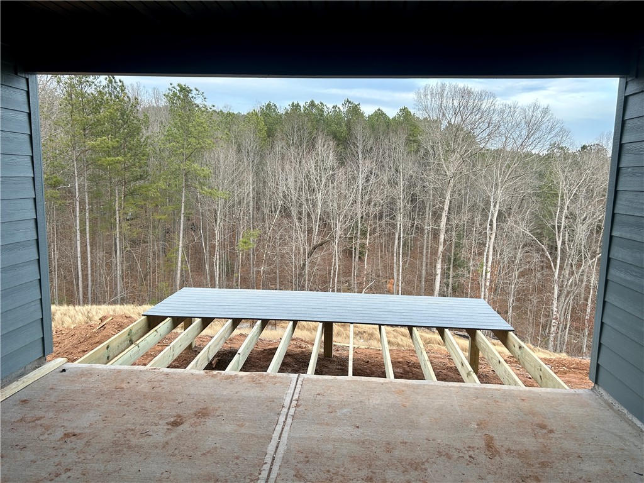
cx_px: 322
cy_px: 242
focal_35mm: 26
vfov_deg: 53.1
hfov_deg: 67.3
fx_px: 484
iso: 50
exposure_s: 1/316
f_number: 1.5
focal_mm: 5.7
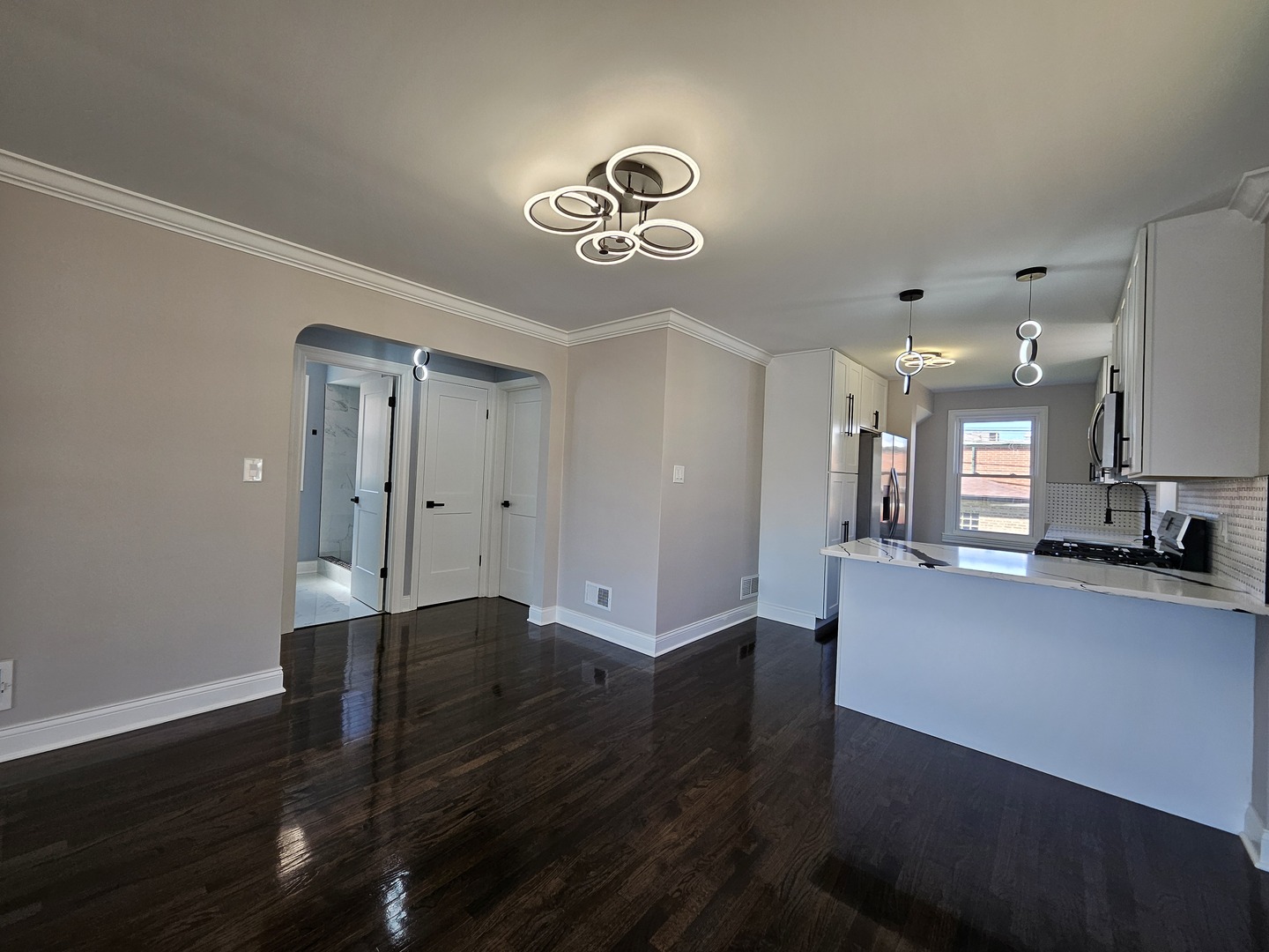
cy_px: 476
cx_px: 634
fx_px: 477
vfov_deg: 89.9
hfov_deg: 106.2
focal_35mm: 13
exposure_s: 1/60
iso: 32
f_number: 2.2
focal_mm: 1.74
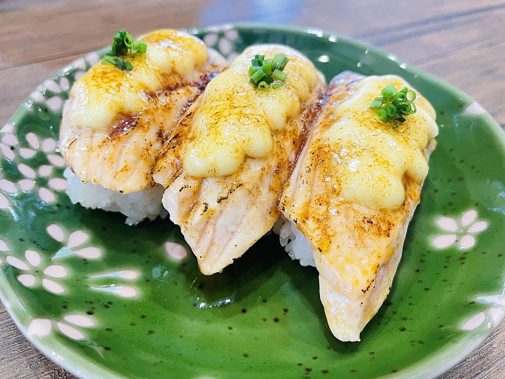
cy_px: 190
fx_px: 379
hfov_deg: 67.3
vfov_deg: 53.1
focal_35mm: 26
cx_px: 252
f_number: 1.6
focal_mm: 4.2
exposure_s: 1/60
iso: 100
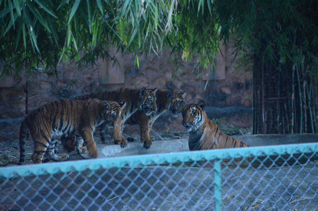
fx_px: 1984
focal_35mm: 225
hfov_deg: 9.2
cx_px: 159
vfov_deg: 6.1
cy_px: 106
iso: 2000
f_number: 4.8
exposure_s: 1/25
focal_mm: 150
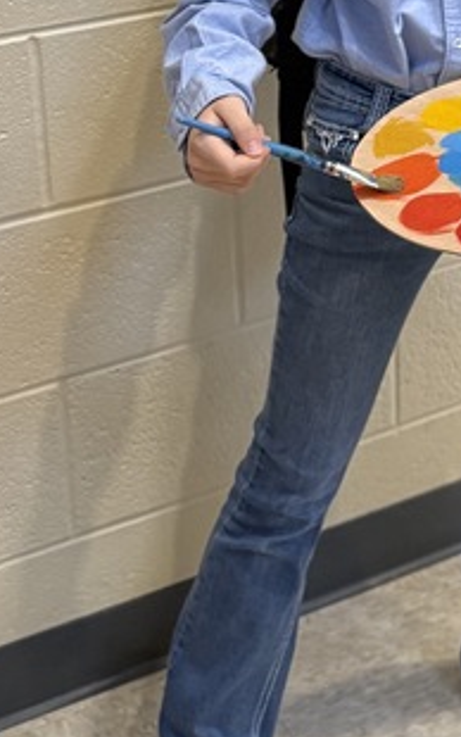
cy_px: -90
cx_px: 575
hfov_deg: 15.0
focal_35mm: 84
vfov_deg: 23.0
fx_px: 1687
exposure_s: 1/60
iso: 250
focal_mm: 6.76
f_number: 1.78
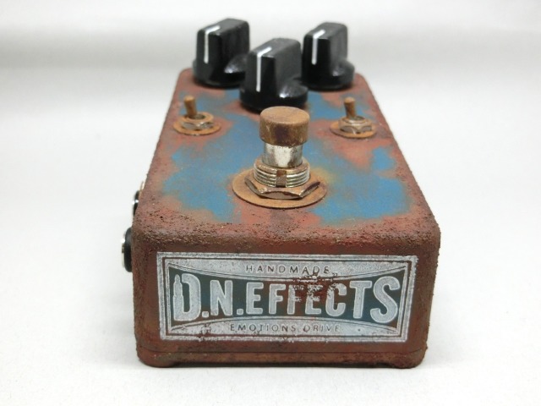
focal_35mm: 45
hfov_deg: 42.1
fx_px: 703
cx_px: 270
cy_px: 203
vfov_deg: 32.2
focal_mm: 8
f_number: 4.4
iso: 250
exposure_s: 1/125
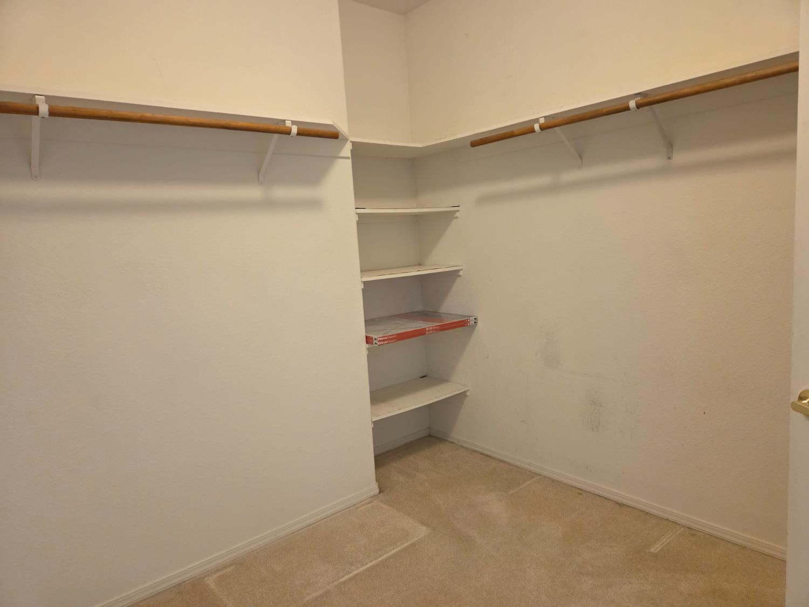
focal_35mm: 23
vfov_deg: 58.9
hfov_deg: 73.9
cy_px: 304
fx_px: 538
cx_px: 404
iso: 800
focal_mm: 5.4
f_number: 1.8
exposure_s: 1/120
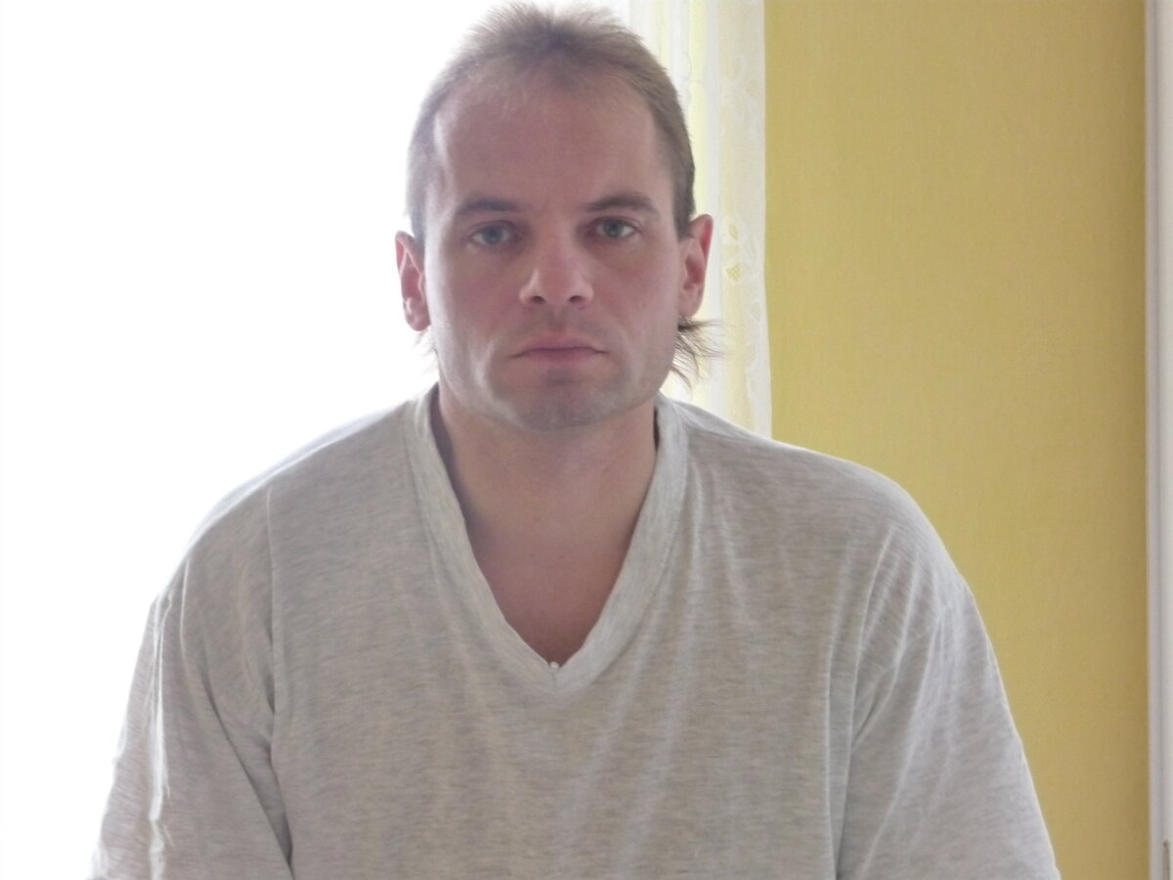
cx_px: 586
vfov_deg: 13.2
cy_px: 440
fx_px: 3795
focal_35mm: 112
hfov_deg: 17.6
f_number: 4.7
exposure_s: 1/6
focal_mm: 19.1
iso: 800
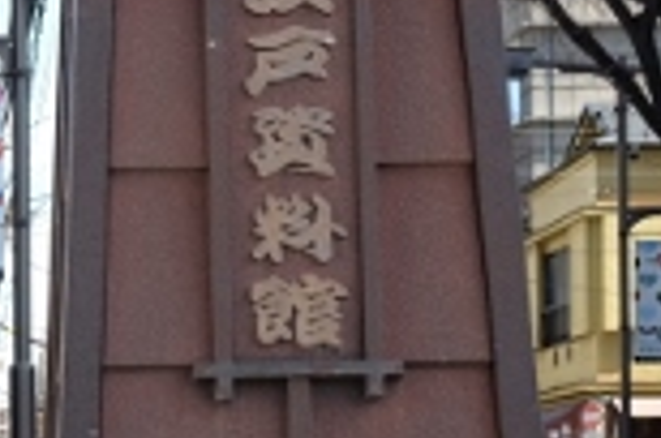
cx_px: -227
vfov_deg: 11.5
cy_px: 440
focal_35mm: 117
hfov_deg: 16.5
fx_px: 2144
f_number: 5
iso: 200
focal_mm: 24.3
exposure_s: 1/170
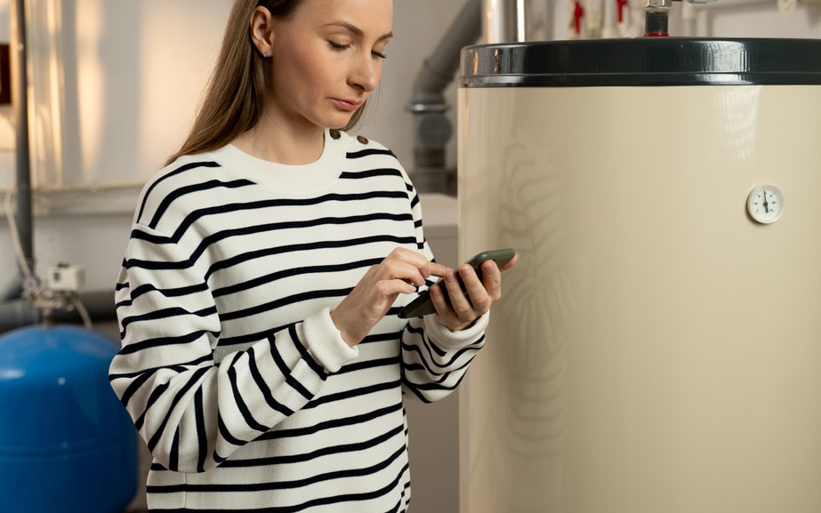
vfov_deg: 24.0
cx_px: 471
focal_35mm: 54
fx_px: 1208
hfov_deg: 37.4
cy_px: 226
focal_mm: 39
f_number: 3.2
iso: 160
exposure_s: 1/50
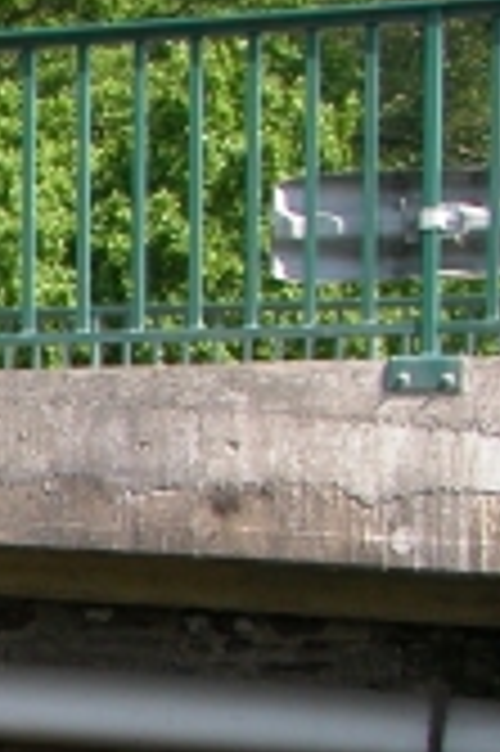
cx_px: -914
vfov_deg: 13.5
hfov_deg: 8.1
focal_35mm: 149
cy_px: 874
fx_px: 3110
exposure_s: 1/177
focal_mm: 8.9
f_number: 5
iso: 100
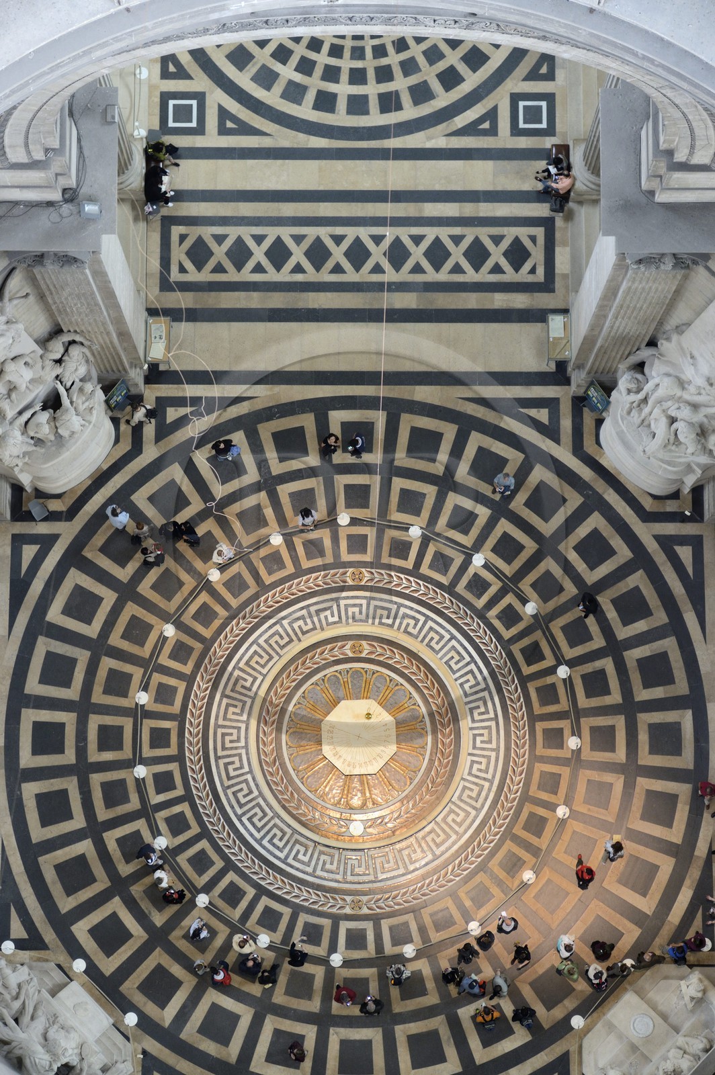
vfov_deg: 28.9
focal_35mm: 70
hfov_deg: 19.4
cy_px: 538
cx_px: 358
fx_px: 2089
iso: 1600
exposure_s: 1/40
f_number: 3.2
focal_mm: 70
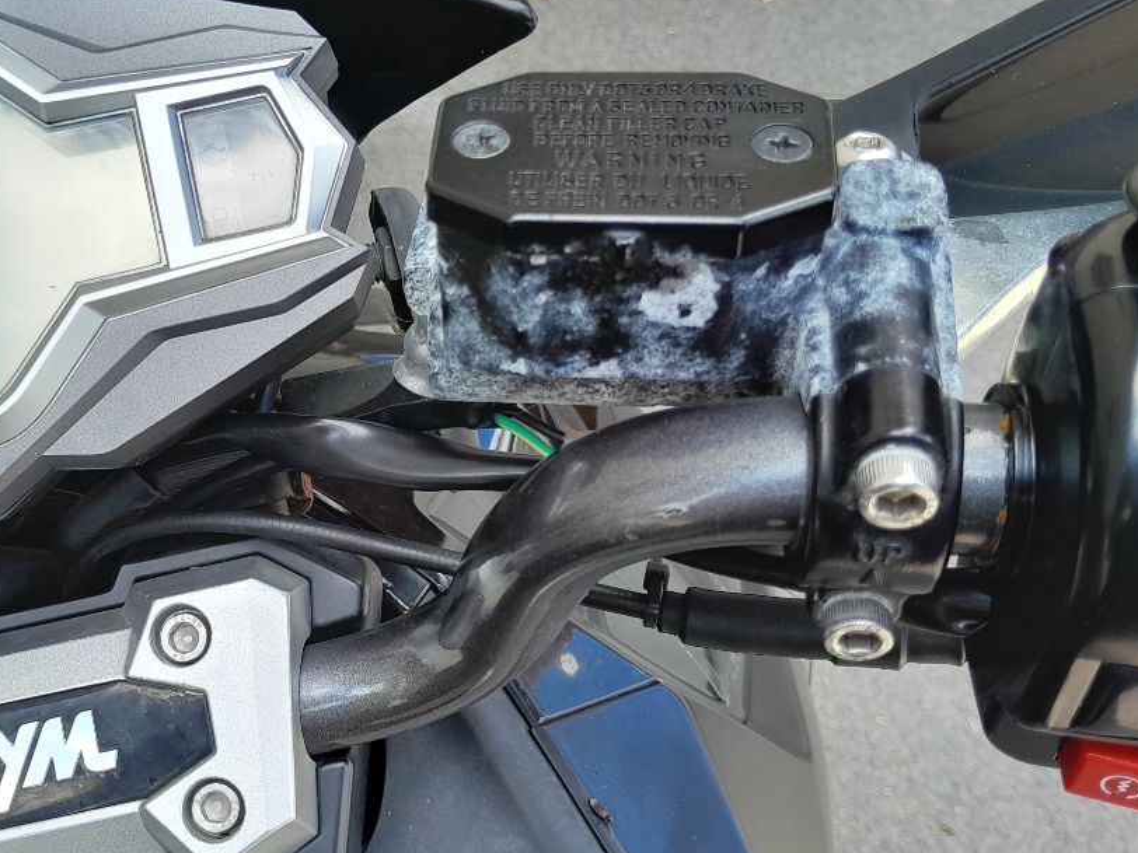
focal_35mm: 41
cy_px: 483
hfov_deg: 44.9
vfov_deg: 35.1
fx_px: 1348
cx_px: 349
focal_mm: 3.98
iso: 40
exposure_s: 1/100
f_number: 1.8
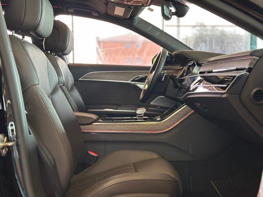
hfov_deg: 39.7
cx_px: 132
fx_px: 365
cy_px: 98
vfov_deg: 30.3
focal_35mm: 48
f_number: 1.78
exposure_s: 1/120
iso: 125
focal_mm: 6.86
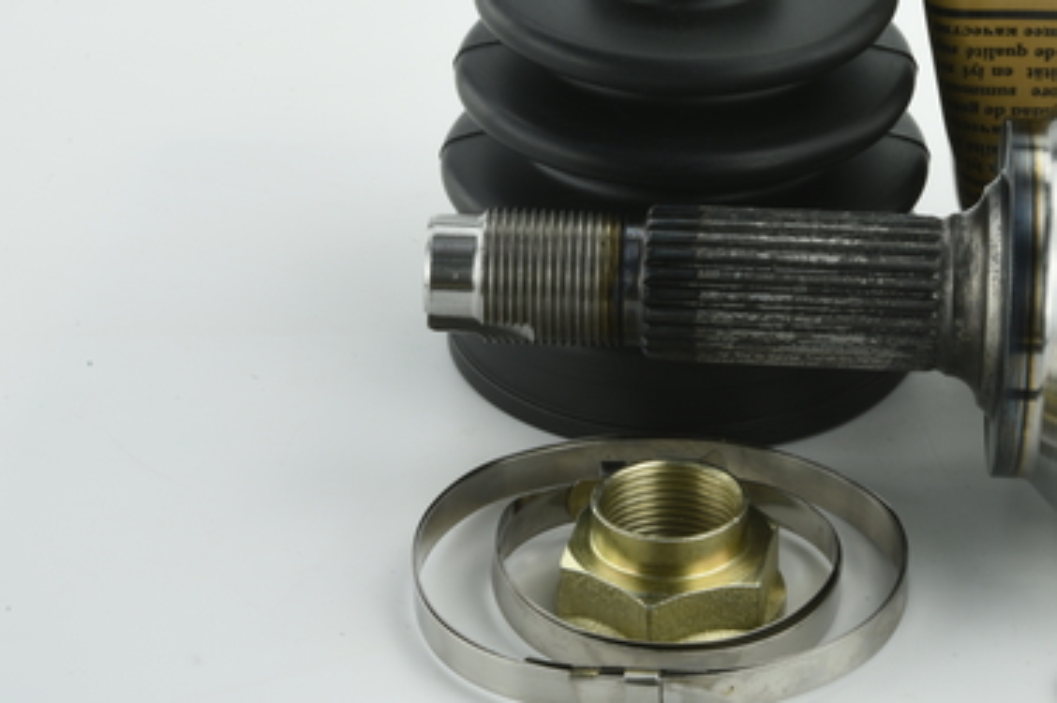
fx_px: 3374
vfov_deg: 11.9
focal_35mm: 115
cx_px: 871
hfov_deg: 17.6
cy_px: 309
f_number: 32
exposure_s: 1/2.5
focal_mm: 60
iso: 64
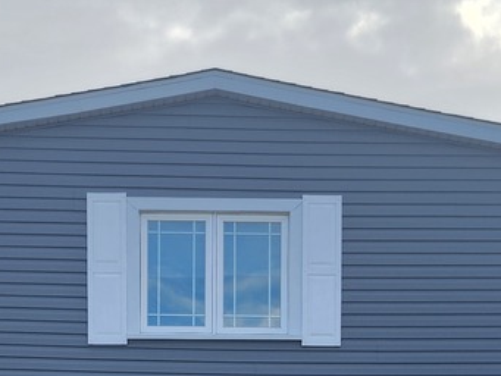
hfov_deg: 20.2
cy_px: 673
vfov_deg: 13.7
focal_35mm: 97
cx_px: 175
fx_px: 1404
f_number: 1.8
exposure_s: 1/944
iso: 25
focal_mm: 5.54
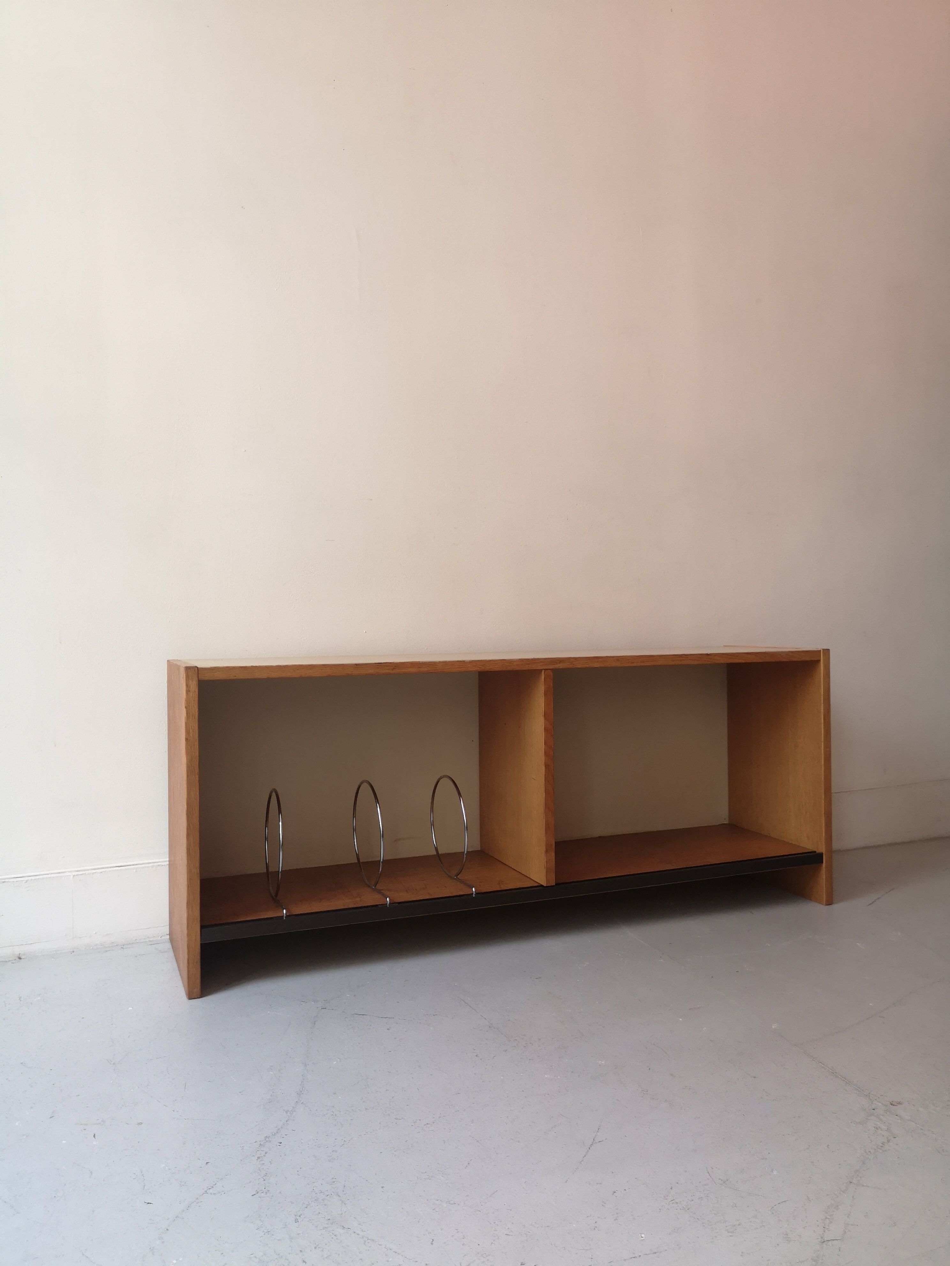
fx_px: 988
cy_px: 633
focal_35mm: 27
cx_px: 475
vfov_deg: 65.3
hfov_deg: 51.4
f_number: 1.8
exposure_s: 1/60
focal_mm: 3.95
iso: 160
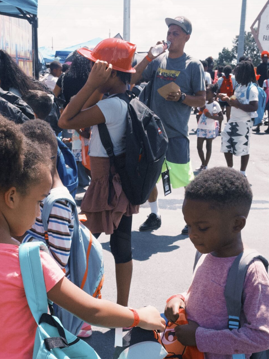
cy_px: 256
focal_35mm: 52
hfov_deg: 27.8
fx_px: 539
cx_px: 78
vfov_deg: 36.2
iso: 32
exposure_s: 1/3509
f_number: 1.6
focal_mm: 4.2
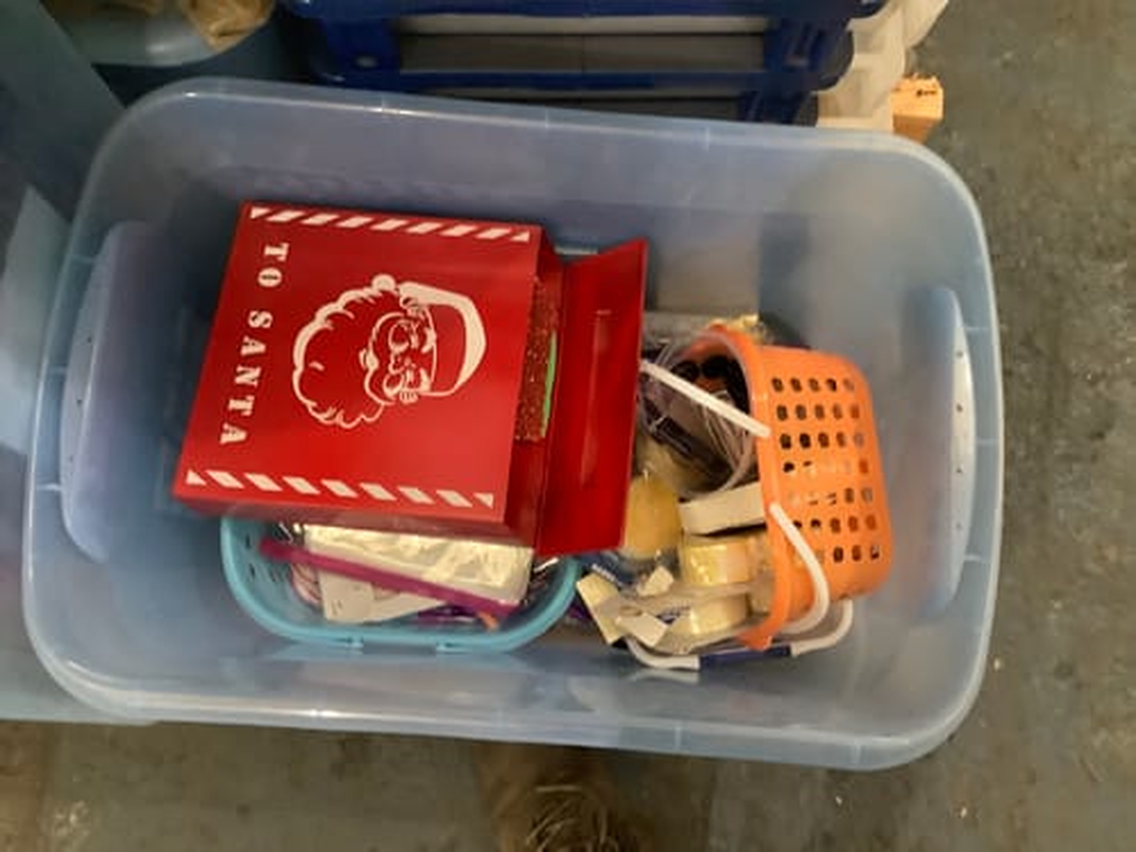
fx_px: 1017
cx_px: 568
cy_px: 426
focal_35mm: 31
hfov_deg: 58.4
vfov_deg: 45.4
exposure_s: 1/25
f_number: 2.4
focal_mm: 3.3
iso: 640
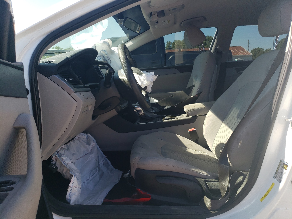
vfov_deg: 53.1
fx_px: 219
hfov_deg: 67.3
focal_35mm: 26
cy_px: 110
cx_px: 146
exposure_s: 1/1000
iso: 50
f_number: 1.5
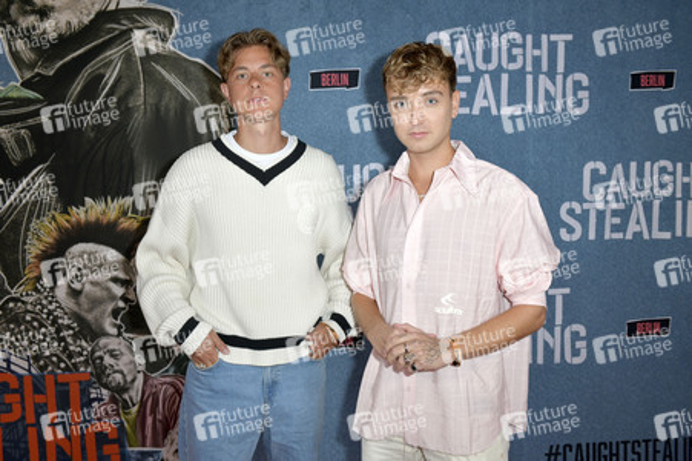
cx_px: 346
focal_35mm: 32
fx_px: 615
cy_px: 230
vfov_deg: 41.1
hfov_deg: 58.8
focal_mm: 32
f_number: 5.6
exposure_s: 1/200
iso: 800
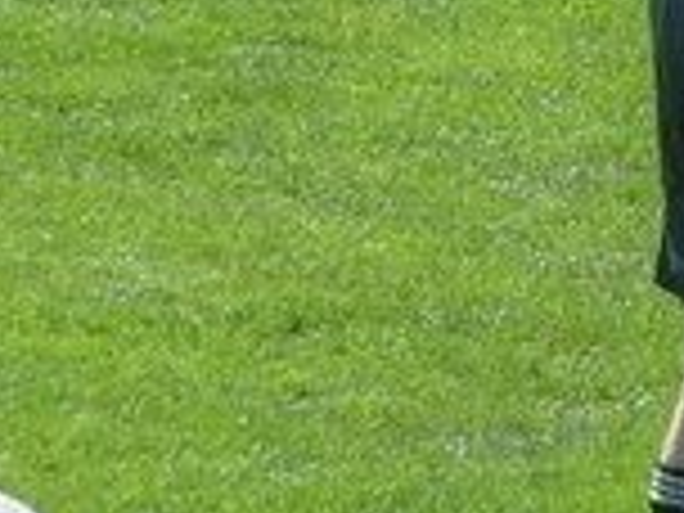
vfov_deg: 1.1
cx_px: 891
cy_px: -133
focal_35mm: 1385
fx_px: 27367
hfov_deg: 1.4
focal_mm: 49.2
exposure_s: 1/200
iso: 80
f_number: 4.9
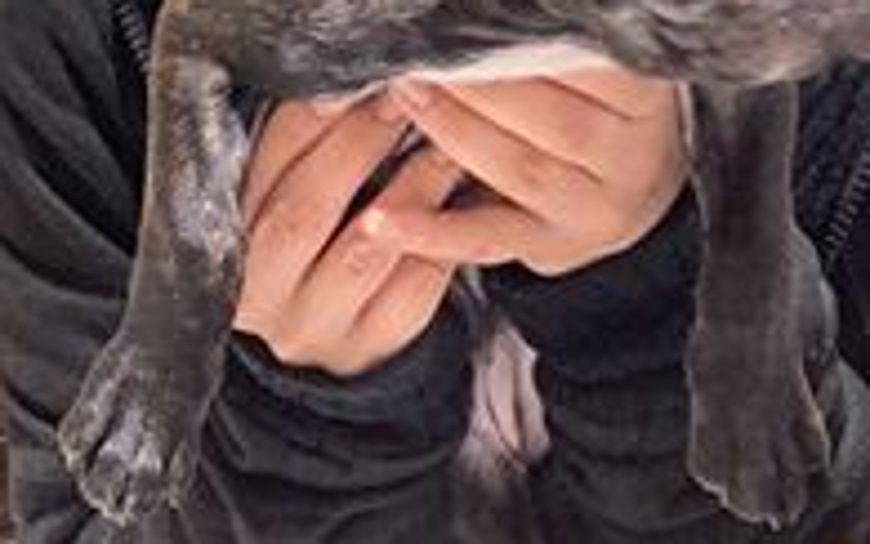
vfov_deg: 12.7
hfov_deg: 20.5
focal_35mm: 101
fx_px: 2395
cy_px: -54
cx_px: 263
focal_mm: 3.3
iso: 125
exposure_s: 1/50
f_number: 2.4
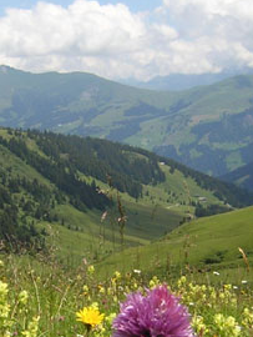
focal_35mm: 80
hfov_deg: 18.1
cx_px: 21
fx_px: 778
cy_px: 220
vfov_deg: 24.3
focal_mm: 4.7
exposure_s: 1/340
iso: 100
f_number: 5.2
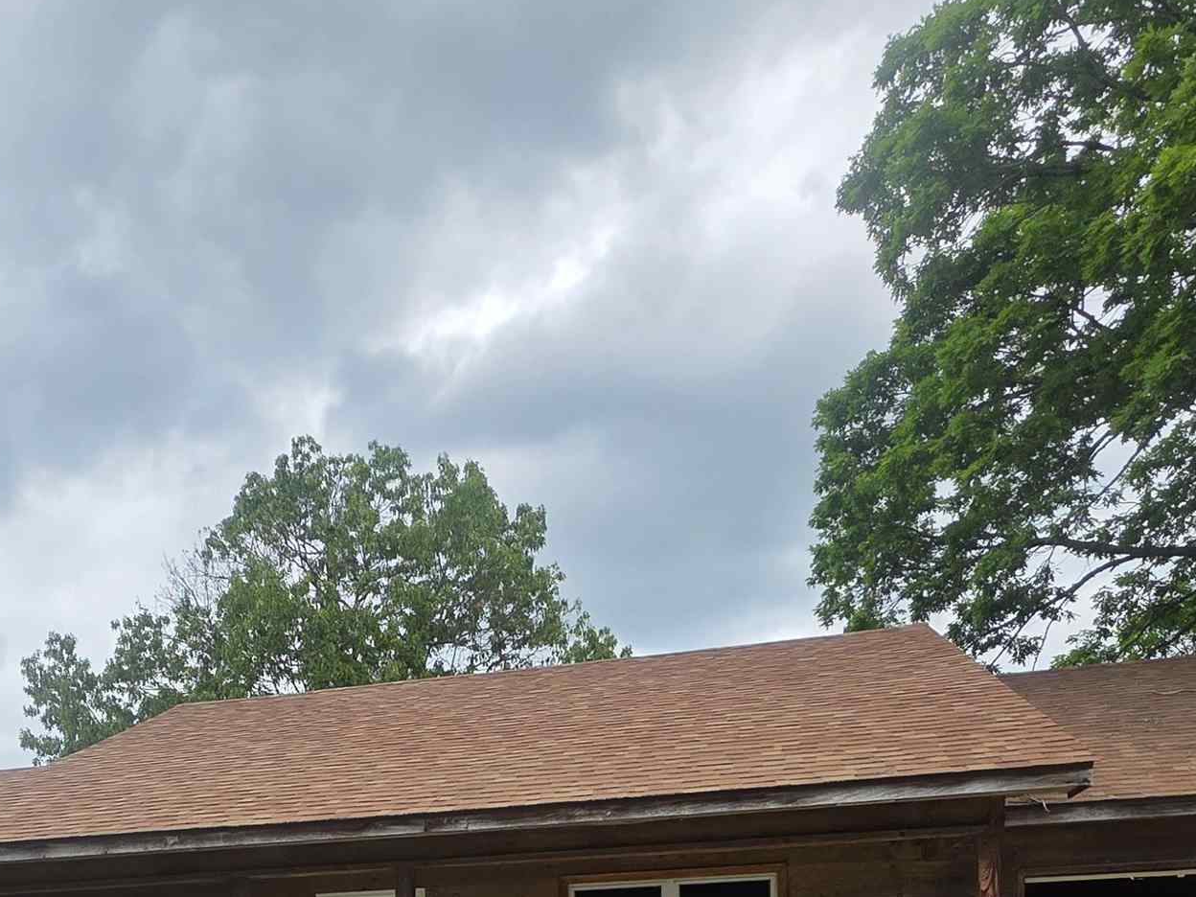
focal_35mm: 32
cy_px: 1092
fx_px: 1106
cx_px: 399
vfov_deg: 34.6
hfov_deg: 55.6
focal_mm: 2.2
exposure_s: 1/1765
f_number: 1.9
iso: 40
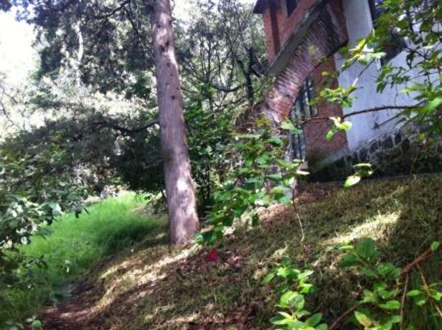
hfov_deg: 52.7
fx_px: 446
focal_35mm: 35
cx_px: 221
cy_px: 165
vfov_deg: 40.6
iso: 125
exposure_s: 1/100
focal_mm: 3.85
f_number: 2.8
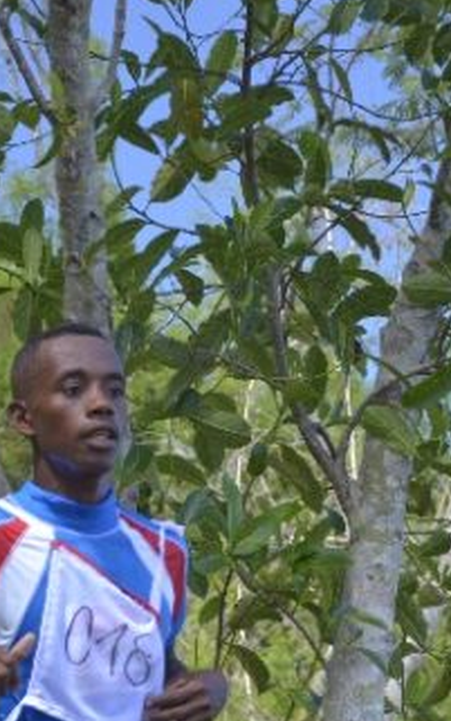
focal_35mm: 175
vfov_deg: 11.9
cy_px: 513
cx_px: 294
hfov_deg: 7.5
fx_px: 3437
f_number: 4.8
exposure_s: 1/800
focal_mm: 48
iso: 800
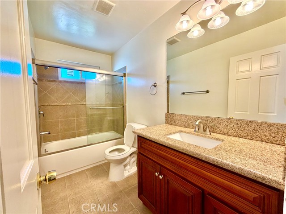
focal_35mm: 14
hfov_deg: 102.1
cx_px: 143
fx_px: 116
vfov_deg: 85.7
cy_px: 107
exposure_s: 1/120
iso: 250
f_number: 2.2
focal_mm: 2.22
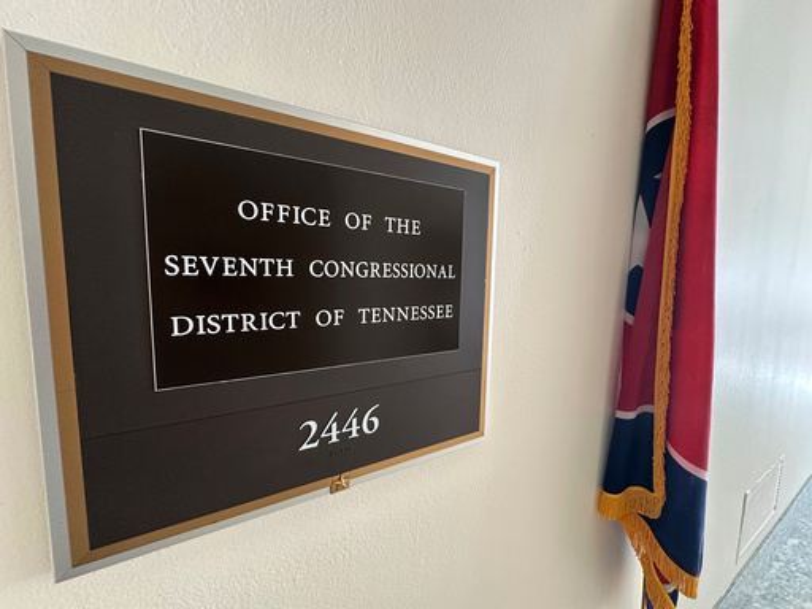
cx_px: 406
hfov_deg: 102.1
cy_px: 304
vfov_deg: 85.7
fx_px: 328
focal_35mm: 14
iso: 250
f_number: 2.2
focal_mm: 2.22
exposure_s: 1/120
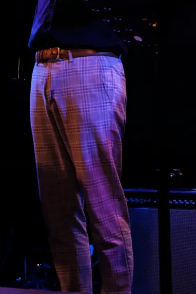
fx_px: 1153
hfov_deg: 9.7
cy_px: 47
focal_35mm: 141
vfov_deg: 14.5
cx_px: 62
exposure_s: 1/125
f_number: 7.1
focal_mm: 55
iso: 12800
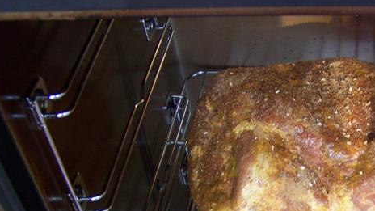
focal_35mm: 76
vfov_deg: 15.7
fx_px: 756
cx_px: 355
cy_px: 198
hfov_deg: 26.7
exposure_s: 1/30
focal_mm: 5.85
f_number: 2.8
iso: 139
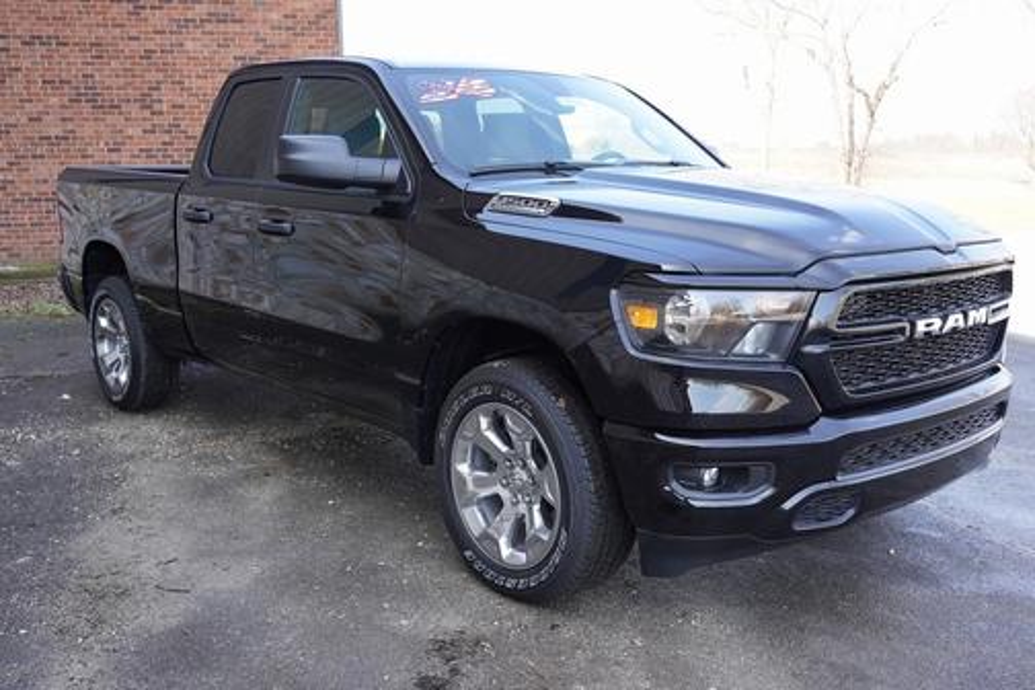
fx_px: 1006
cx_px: 518
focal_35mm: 35
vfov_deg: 37.9
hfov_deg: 54.4
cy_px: 345
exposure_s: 1/640
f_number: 5.6
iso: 1250
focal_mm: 35
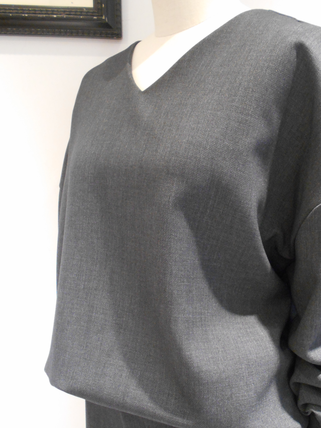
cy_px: 245
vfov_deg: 53.8
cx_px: 203
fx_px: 420
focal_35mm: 34
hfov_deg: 41.4
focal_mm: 4.6
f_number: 3.2
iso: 400
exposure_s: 1/30
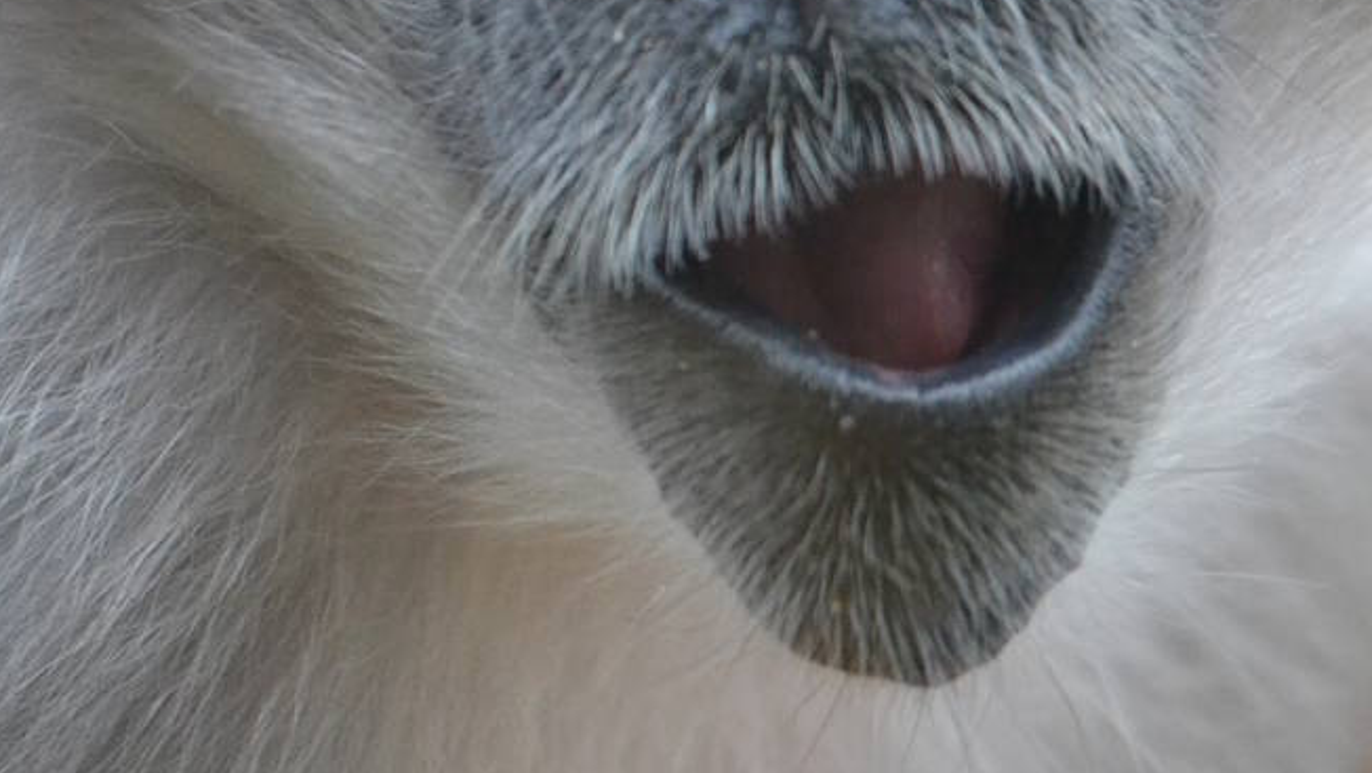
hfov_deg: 1.1
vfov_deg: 0.6
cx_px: 559
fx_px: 70116
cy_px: -267
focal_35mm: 1927
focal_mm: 500
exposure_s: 1/500
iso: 2500
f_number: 6.3
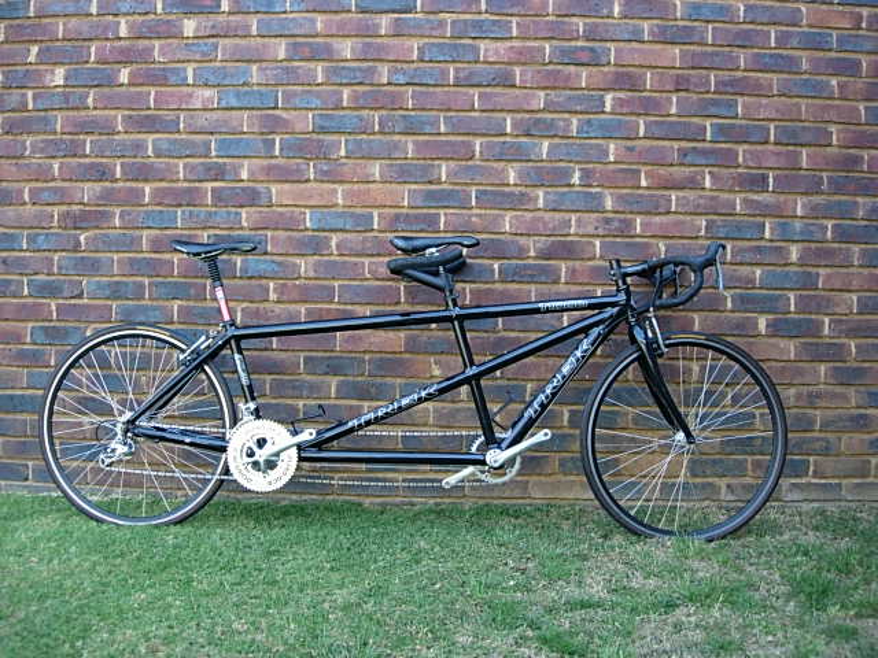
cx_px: 439
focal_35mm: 38
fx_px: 964
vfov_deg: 37.7
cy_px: 329
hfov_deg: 49.0
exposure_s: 1/73.9
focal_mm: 7.8
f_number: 2.8
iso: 64
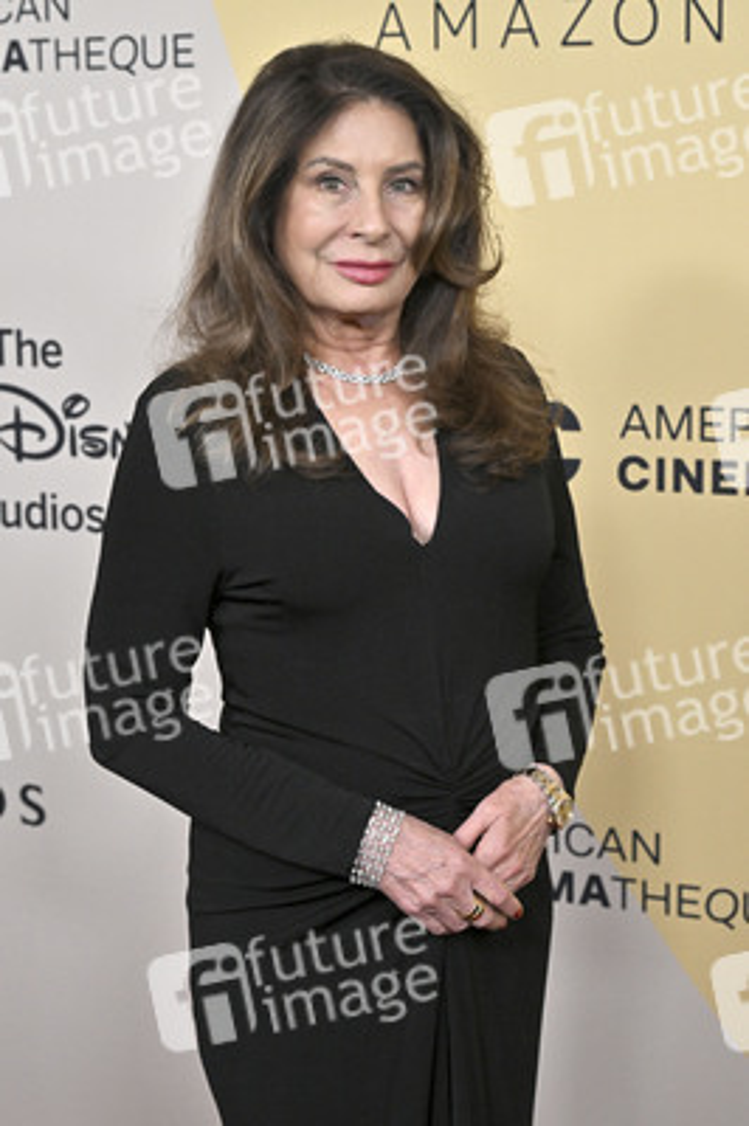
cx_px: 374
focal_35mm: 69
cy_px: 563
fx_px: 2157
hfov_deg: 19.7
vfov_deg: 29.3
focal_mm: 69
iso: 2000
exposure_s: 1/320
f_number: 6.3
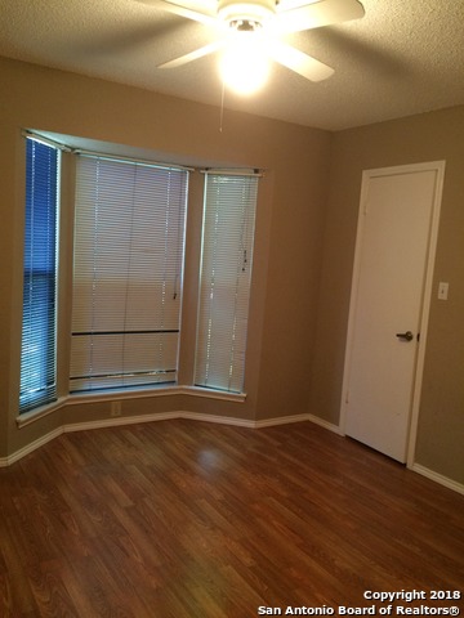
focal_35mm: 29
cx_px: 232
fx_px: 518
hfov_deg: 48.2
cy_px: 309
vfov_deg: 61.7
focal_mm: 4.15
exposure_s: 1/20
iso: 320
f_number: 2.2
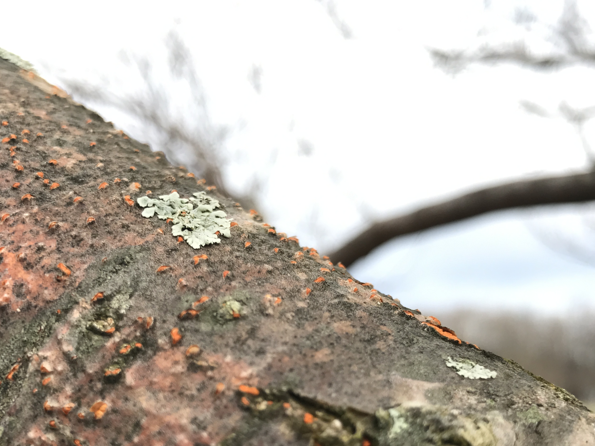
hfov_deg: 42.1
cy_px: 350
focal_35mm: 45
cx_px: 299
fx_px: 774
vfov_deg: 31.4
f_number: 1.8
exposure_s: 1/493
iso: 20
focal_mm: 3.99
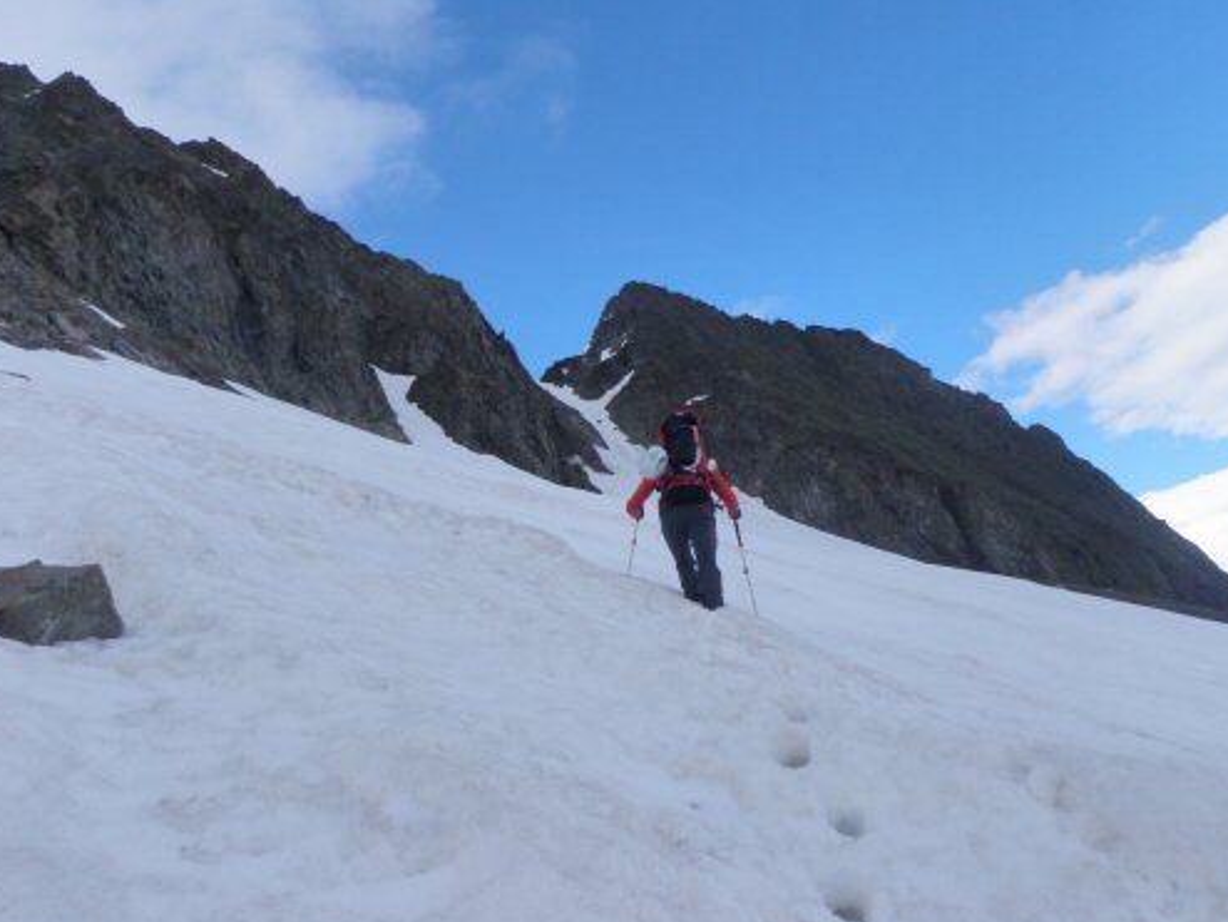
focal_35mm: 29
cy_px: 472
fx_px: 1029
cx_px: 619
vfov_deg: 48.3
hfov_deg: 61.6
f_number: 5
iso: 50
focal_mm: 5
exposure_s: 1/200
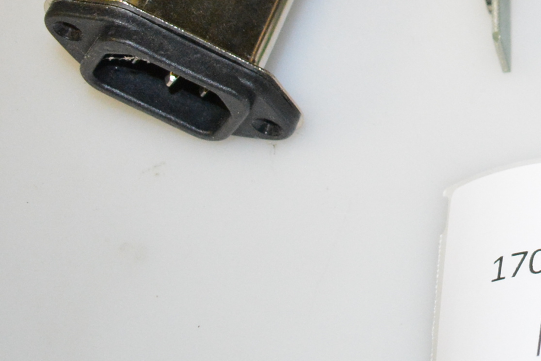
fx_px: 1819
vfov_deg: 10.8
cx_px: 835
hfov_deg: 15.5
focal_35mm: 121
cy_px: -223
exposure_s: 1/200
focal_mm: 20
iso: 2000
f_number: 3.5
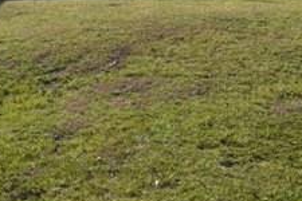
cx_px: 23
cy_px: -29
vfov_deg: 14.2
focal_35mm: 94
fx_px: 788
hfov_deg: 21.2
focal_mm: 22
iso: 100
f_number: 11
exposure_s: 1/200
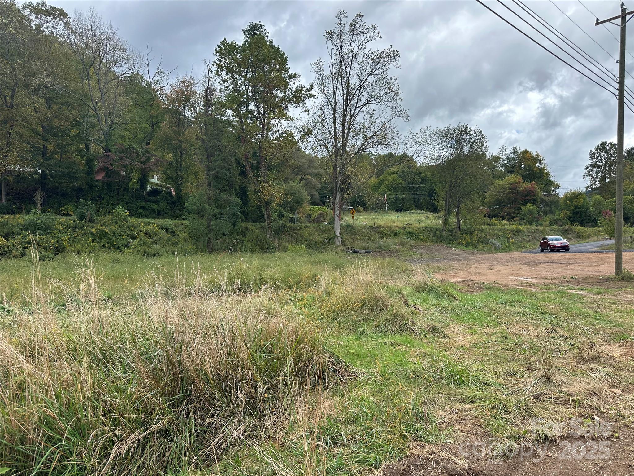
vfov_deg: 56.8
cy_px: 238
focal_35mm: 24
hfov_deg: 71.6
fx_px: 440
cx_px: 317
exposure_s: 1/1433
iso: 80
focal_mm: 6.86
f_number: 1.78
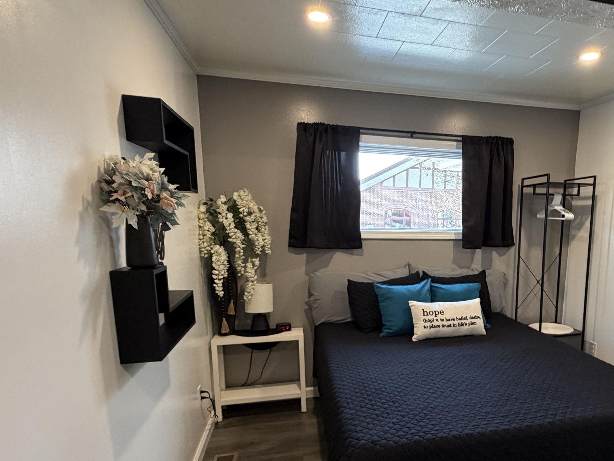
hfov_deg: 69.1
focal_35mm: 24
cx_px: 421
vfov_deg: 56.0
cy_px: 295
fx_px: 426
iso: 250
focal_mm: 2.22
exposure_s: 1/60
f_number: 2.2
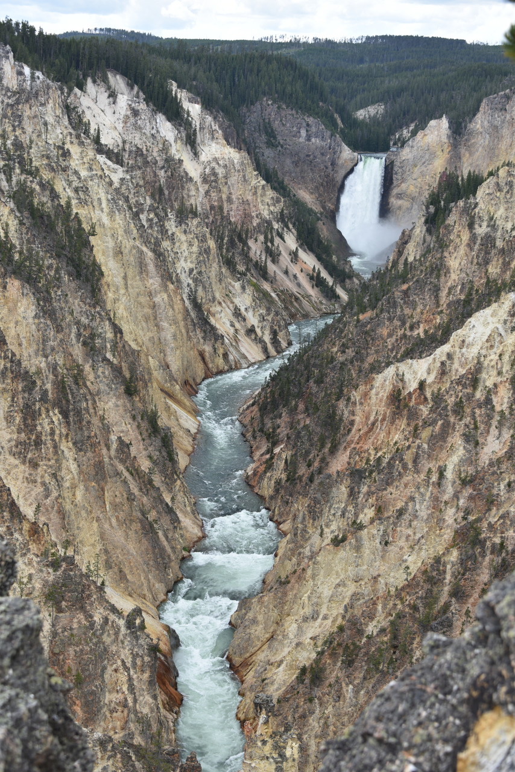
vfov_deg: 34.5
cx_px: 258
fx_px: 1244
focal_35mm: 58
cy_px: 386
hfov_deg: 23.4
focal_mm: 58
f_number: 6.3
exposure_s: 1/160
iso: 100
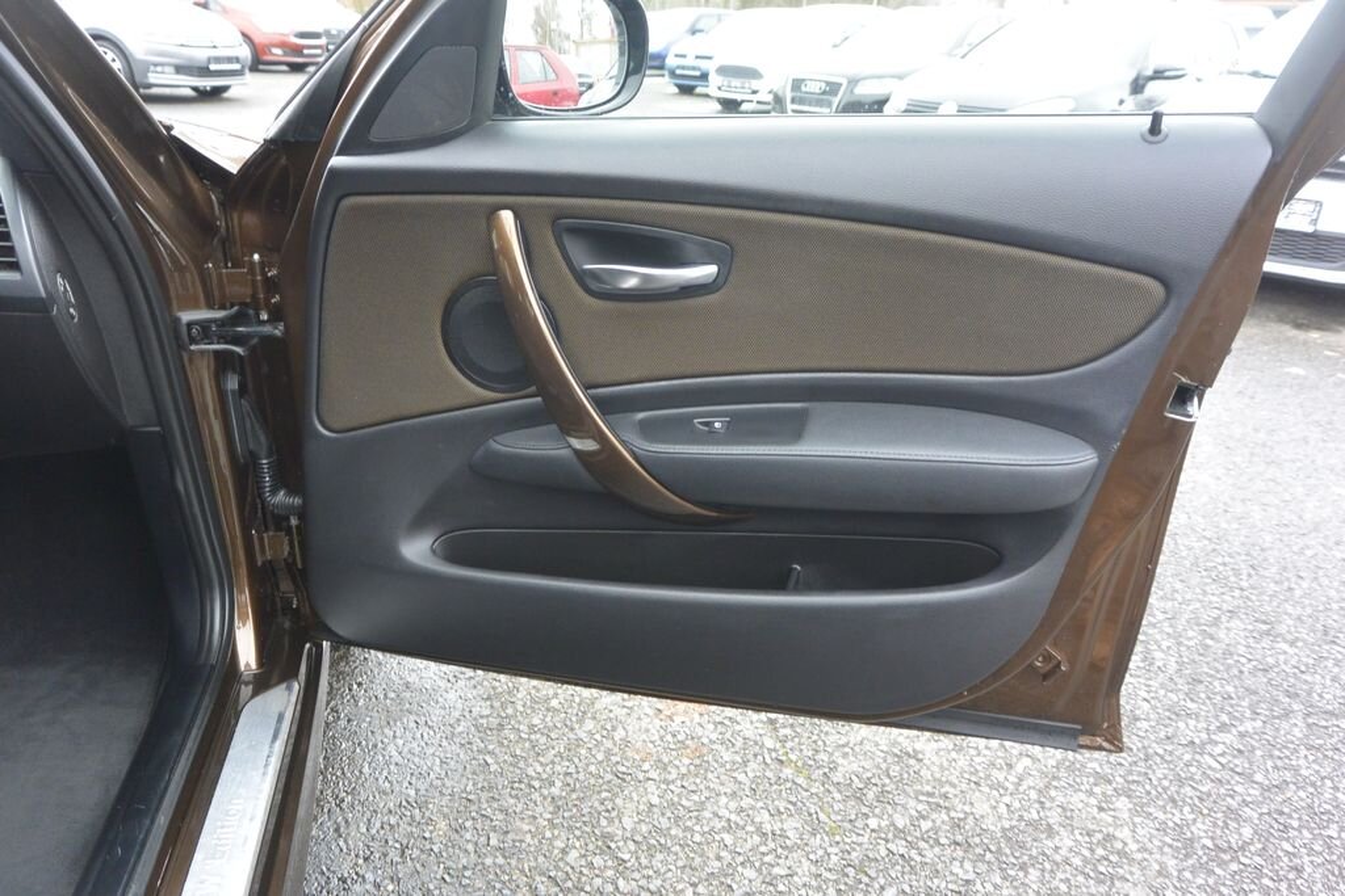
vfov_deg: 47.9
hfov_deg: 67.4
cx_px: 672
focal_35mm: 27
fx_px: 1009
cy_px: 448
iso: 450
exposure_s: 1/60
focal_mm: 10
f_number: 3.5
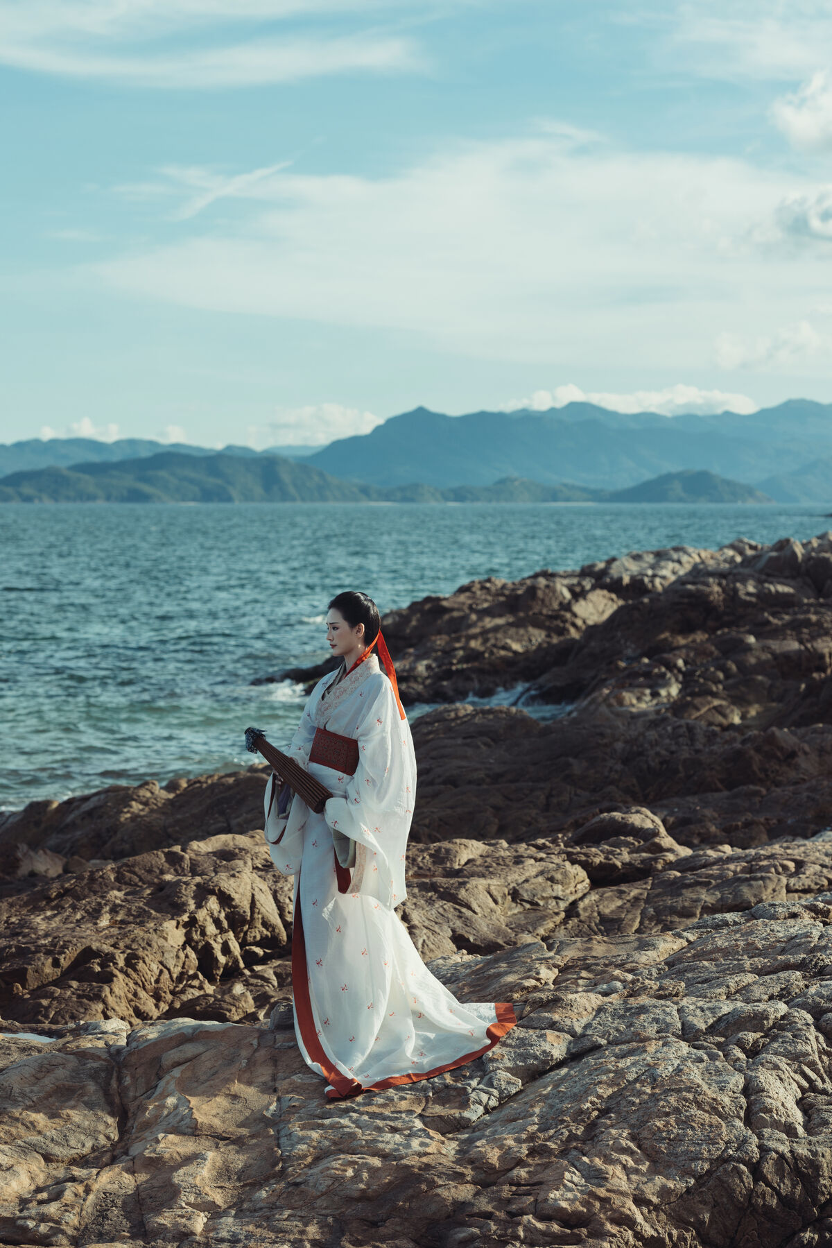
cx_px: 416
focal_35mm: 84
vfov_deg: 24.2
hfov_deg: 16.3
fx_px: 2911
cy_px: 624
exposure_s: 1/500
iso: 100
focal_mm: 85
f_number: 4.5
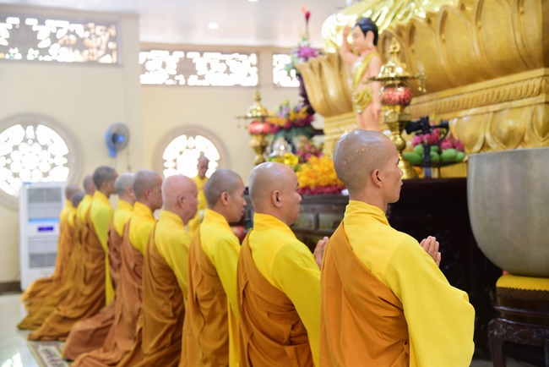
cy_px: 184
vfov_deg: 24.6
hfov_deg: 36.2
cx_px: 274
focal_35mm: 55
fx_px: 839
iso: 1250
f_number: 4
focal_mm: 55
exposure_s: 1/40
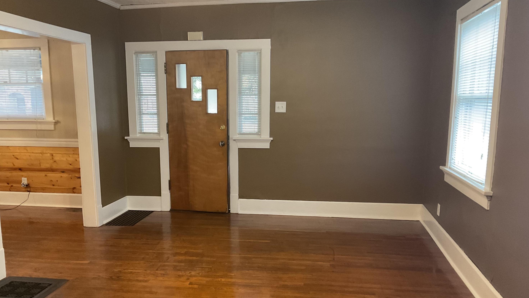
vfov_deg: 35.5
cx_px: 253
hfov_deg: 59.5
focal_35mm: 33
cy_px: 181
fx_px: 463
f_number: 1.8
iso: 250
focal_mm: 3
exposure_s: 1/40
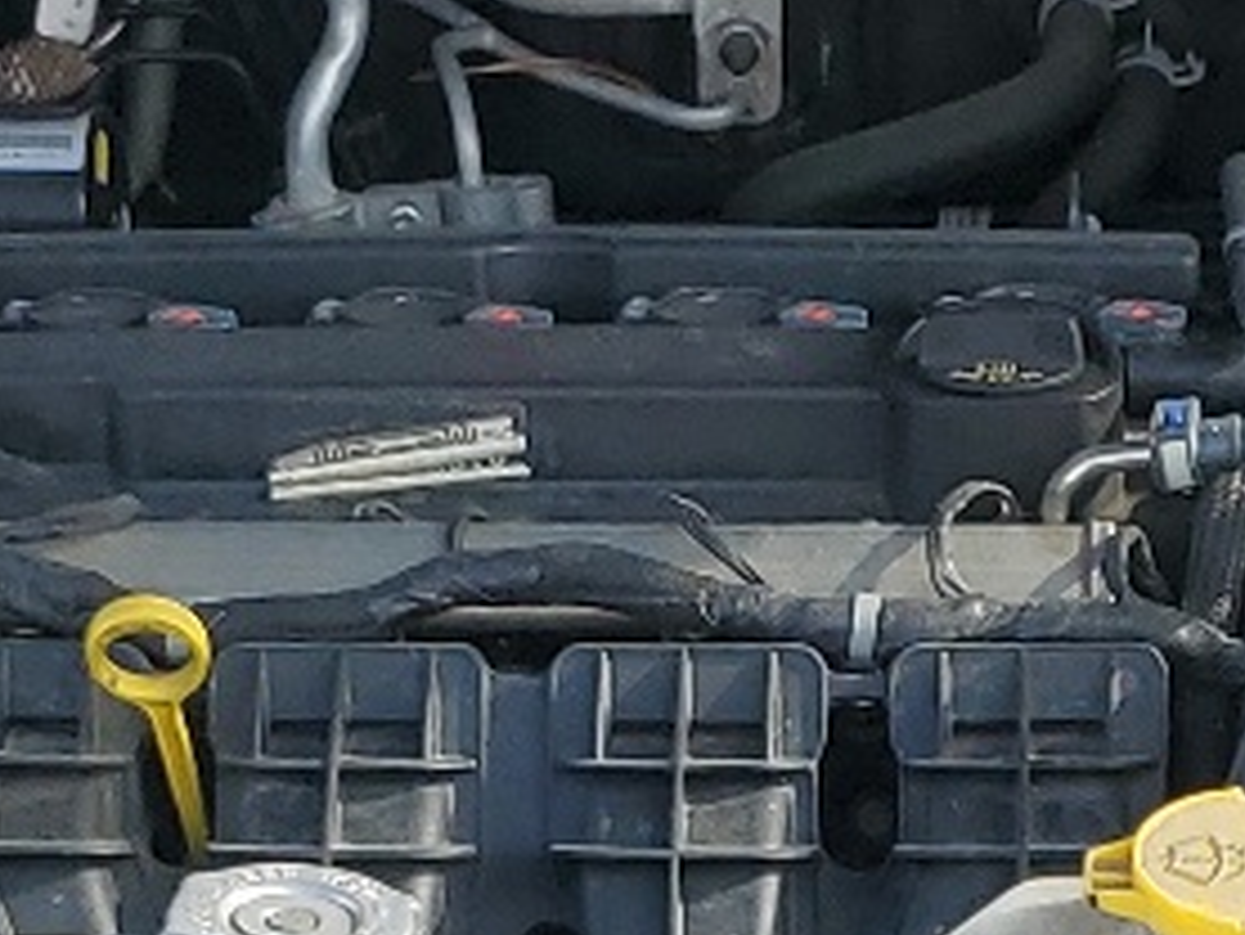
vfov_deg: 9.1
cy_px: 2072
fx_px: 5397
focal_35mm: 150
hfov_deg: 13.1
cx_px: 917
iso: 50
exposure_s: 1/833
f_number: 1.5
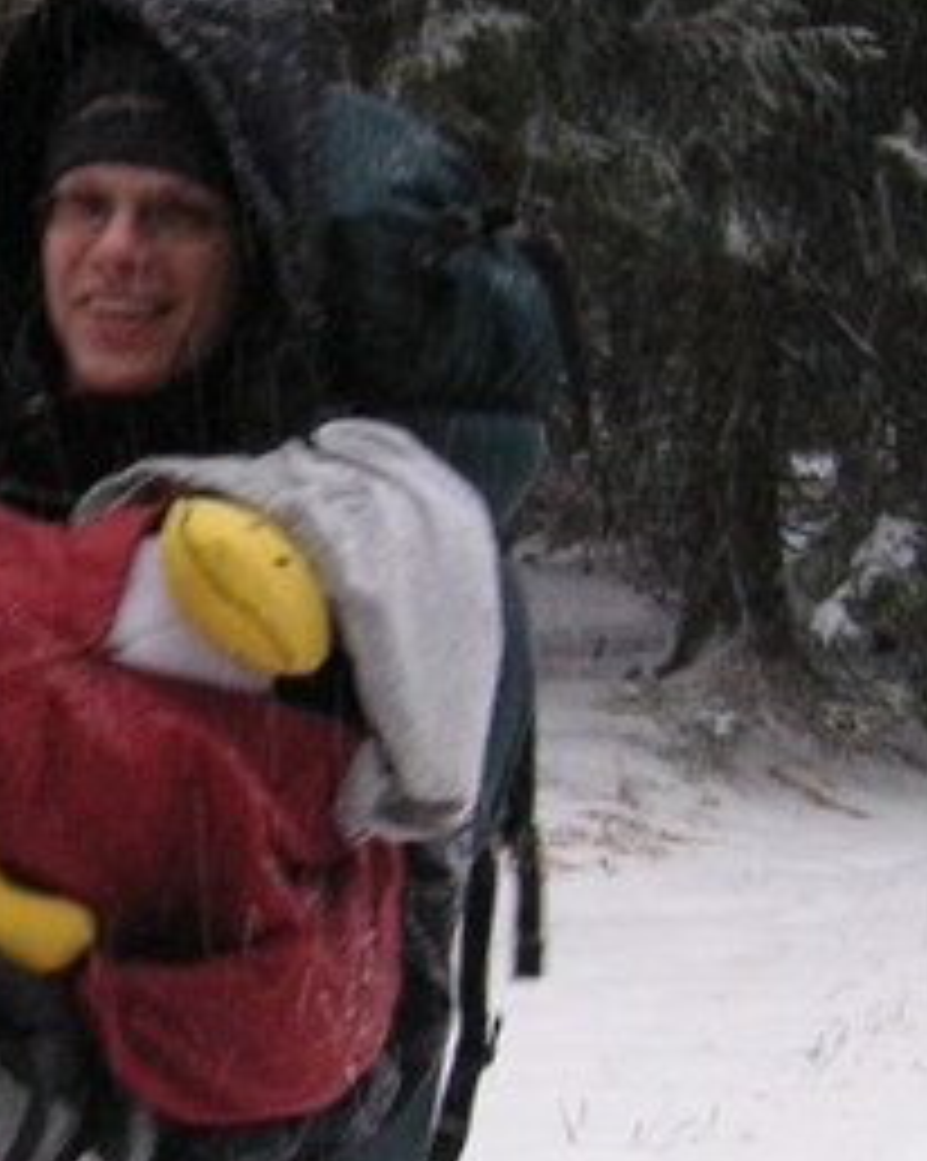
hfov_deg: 13.3
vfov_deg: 17.2
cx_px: -220
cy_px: 598
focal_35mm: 112
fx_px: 3846
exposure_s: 1/45
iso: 80
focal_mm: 6.1
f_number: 2.8
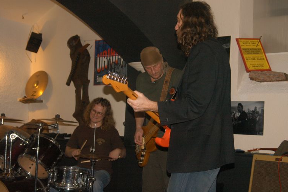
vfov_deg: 24.4
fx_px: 444
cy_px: 93
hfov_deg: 35.9
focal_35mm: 56
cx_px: 144
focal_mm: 35
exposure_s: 1/60
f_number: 5
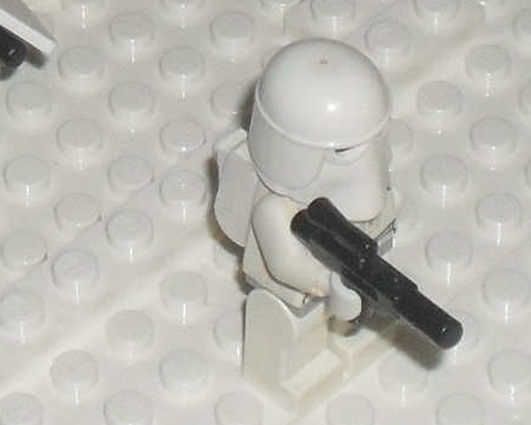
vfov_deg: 5.4
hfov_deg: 6.9
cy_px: -374
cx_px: 90
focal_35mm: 281
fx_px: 4417
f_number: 3.9
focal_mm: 8.7
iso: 200
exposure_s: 1/45
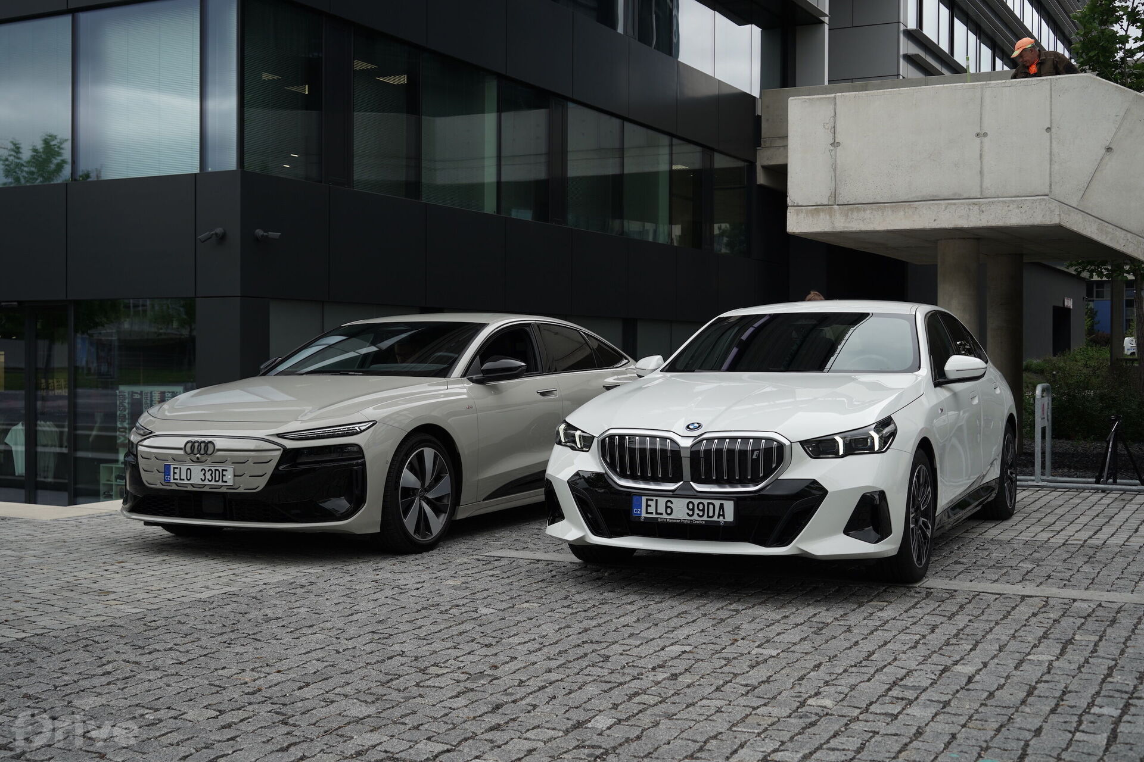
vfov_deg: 31.9
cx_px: 572
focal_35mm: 42
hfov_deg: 46.4
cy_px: 381
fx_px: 1335
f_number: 5
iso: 100
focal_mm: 42
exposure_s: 1/200
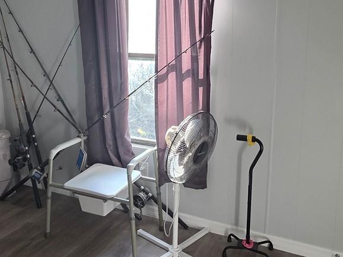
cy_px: 97
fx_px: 357
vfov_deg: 39.4
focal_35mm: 36
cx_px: 161
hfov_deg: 51.3
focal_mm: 2.2
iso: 200
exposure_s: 1/120
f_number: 1.9
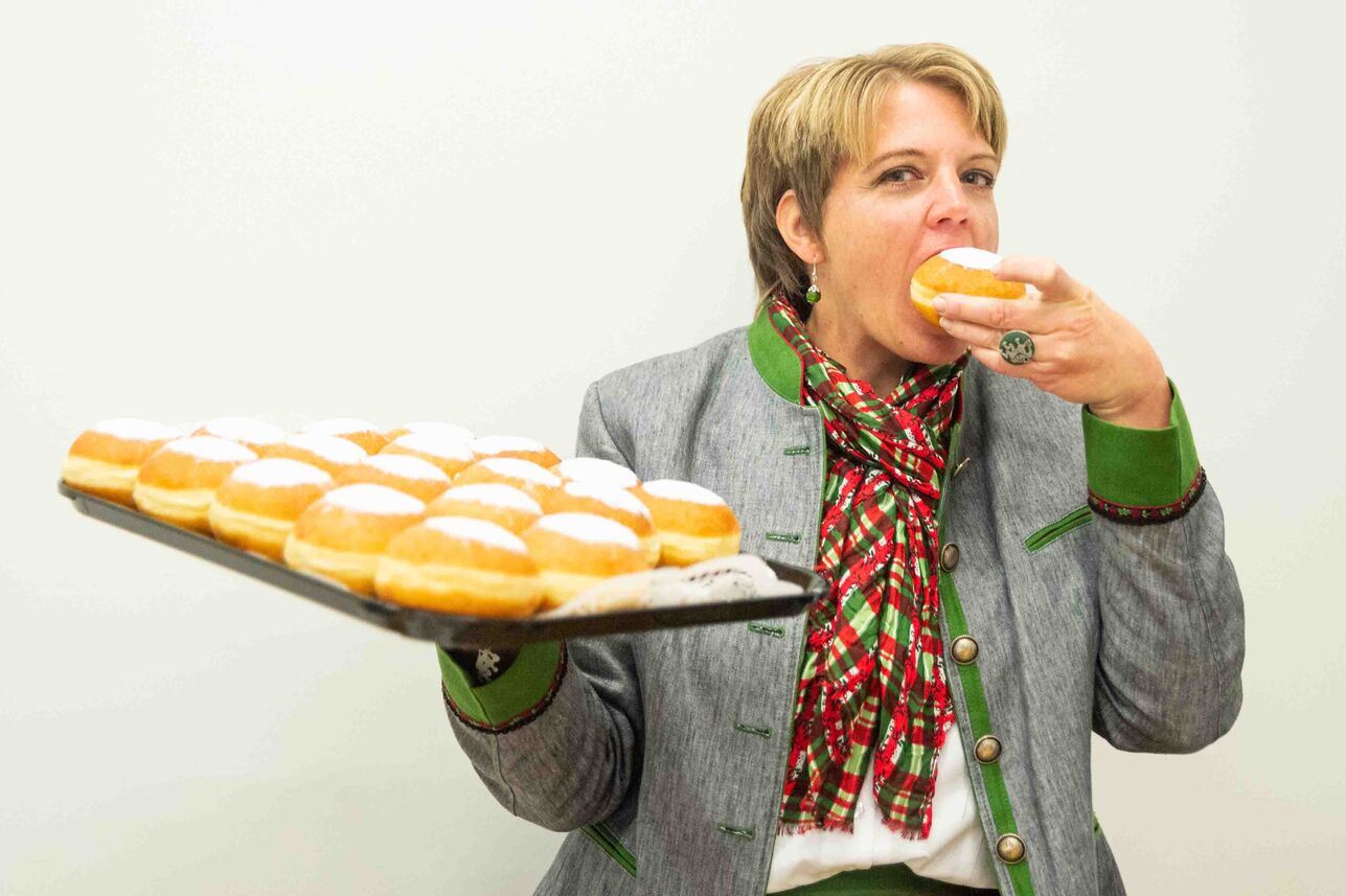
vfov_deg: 23.3
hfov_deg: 34.5
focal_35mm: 58
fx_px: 2168
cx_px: 715
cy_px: 340
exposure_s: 1/160
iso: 3200
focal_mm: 46
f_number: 4
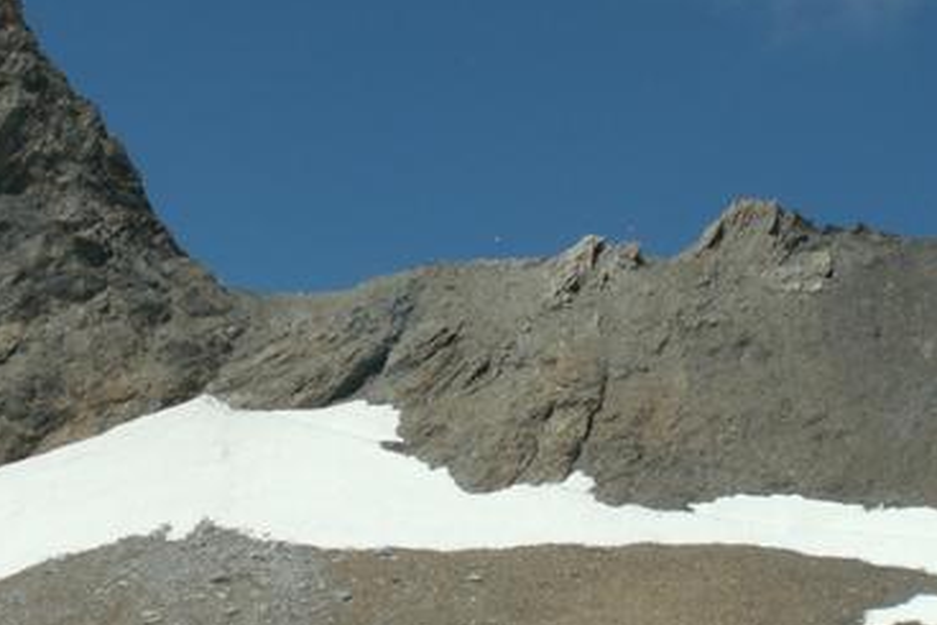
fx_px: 2552
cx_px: 434
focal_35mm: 98
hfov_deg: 20.8
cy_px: 316
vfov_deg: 14.0
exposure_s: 1/250
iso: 50
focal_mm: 9.06
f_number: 8
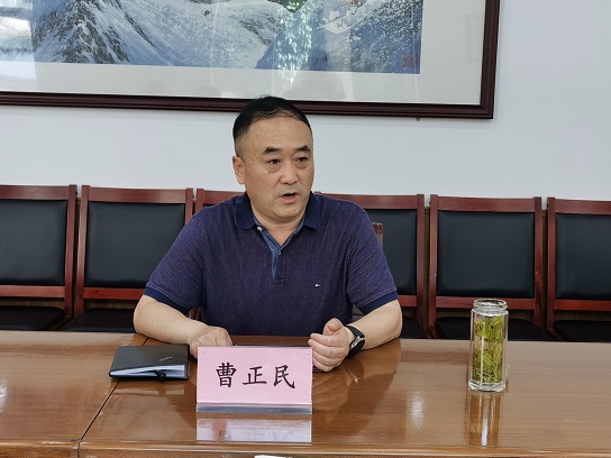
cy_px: 228
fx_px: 953
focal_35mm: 54
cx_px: 312
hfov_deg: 35.5
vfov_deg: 27.0
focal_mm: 5.56
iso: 80
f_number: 1.6
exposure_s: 1/90
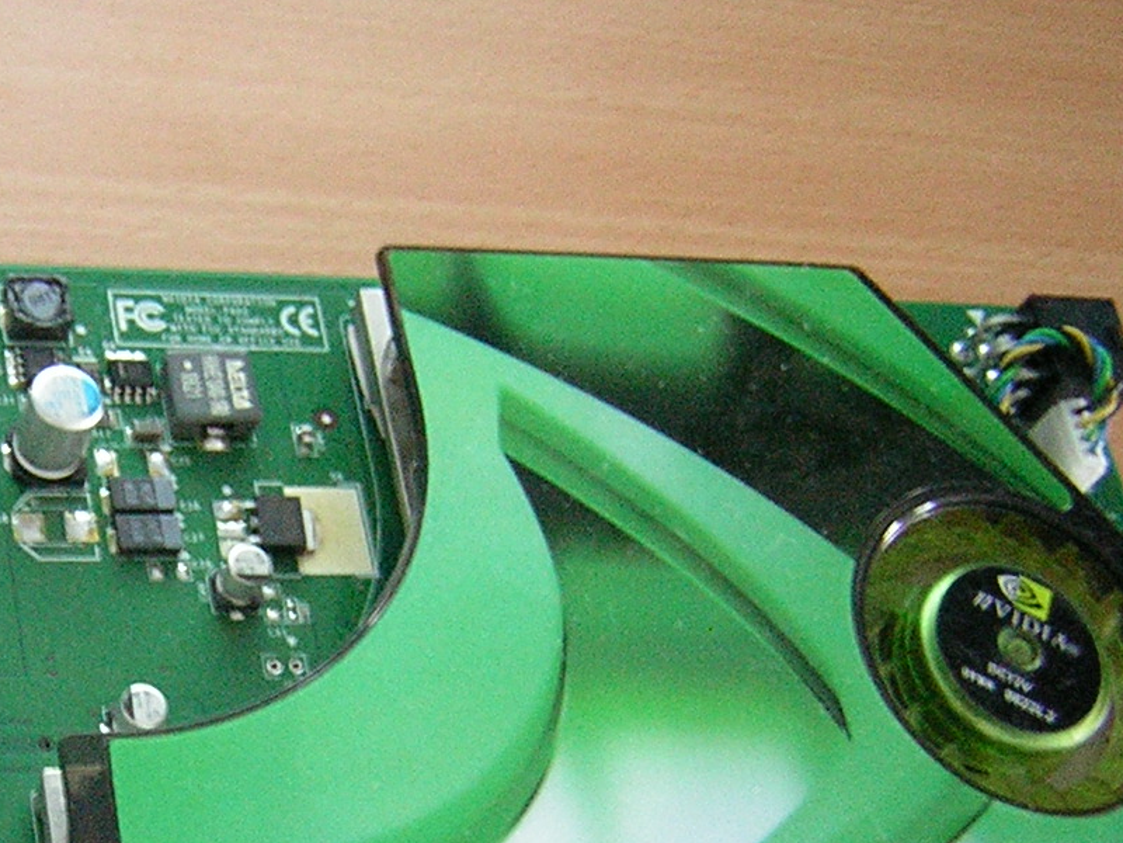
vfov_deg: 20.0
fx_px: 2336
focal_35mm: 72
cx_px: 202
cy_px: 781
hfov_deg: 26.5
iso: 200
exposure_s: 1/4.1
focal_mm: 4.7
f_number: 2.6
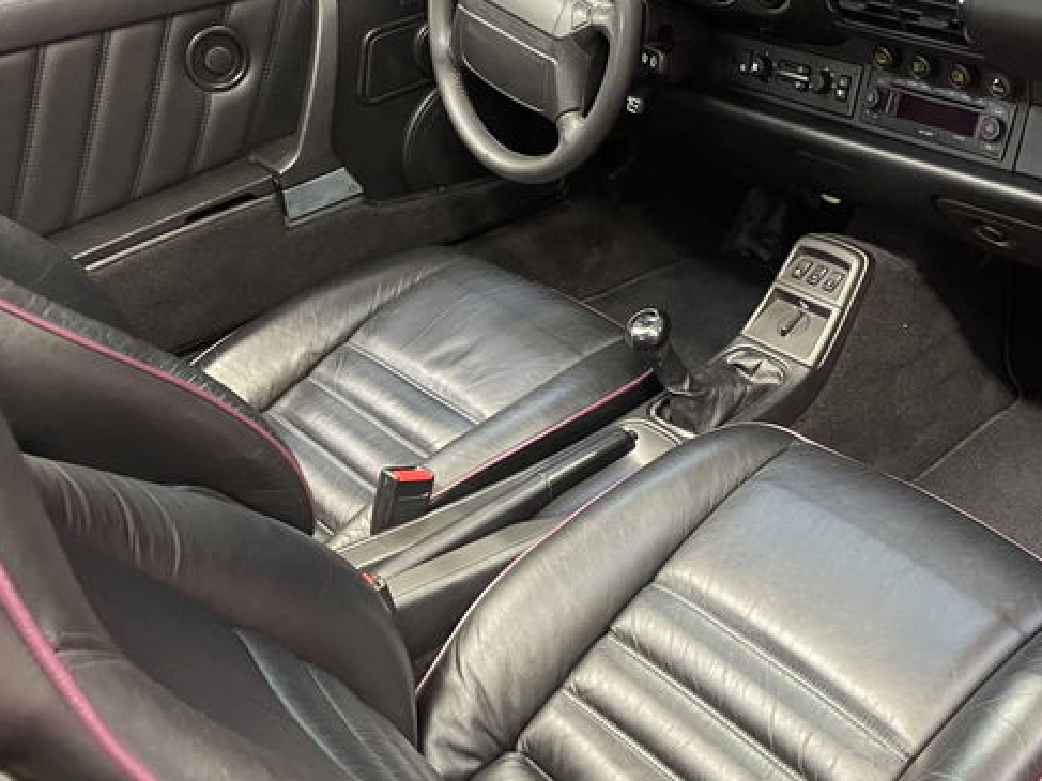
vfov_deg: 35.1
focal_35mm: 41
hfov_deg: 45.0
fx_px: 1234
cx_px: 708
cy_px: 353
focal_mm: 4.2
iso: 500
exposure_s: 1/33
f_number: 1.6
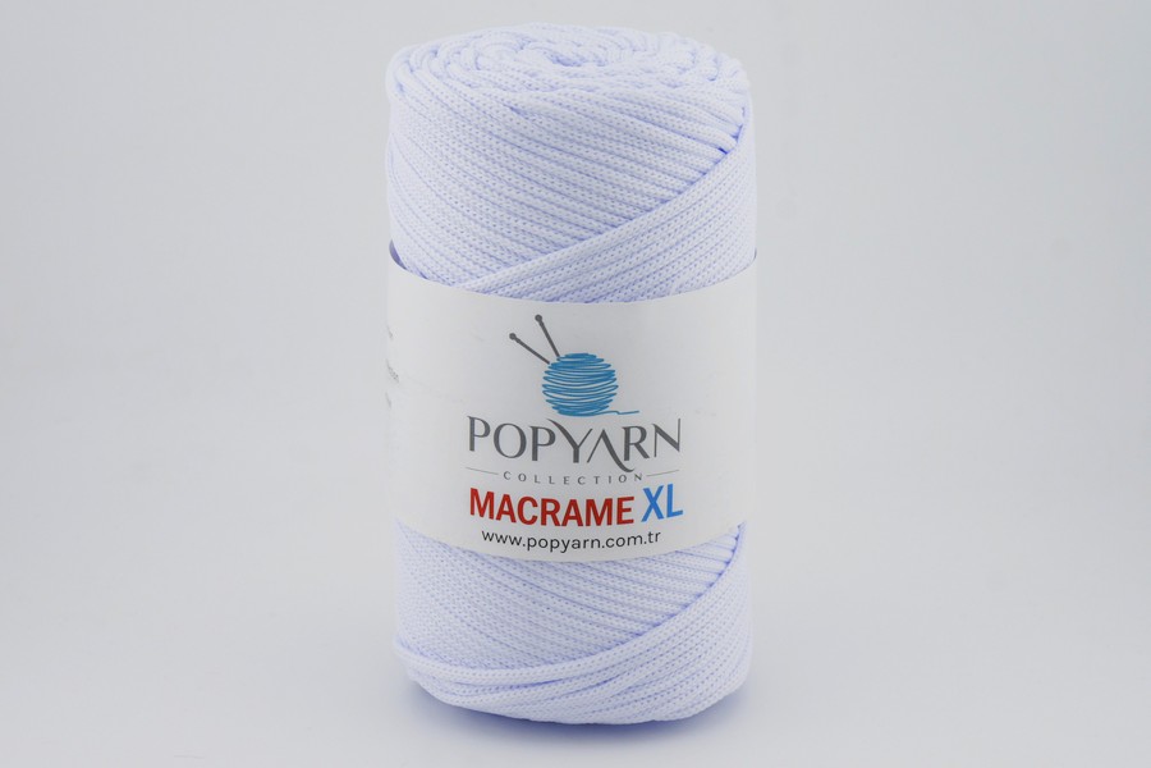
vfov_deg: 20.2
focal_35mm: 68
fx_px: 2158
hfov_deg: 29.9
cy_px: 384
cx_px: 576
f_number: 9
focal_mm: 45
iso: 200
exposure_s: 1/400
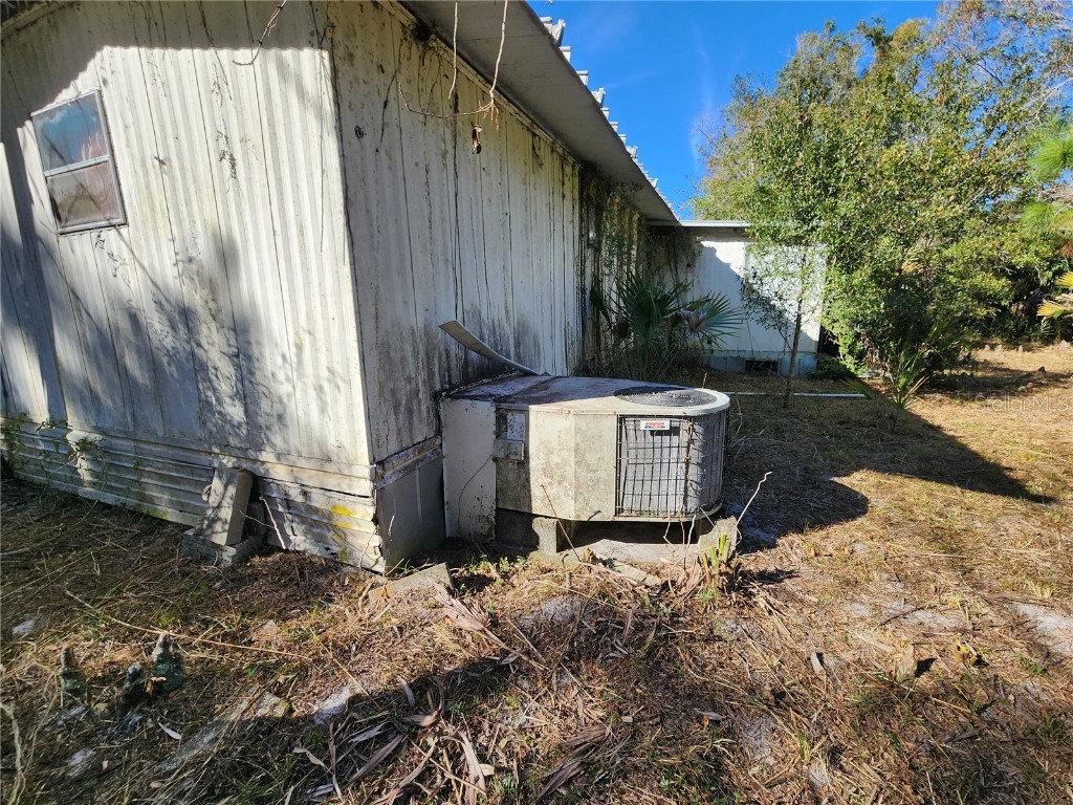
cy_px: 402
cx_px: 536
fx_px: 403
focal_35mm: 13
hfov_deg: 106.2
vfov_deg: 89.9
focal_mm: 2.2
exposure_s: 1/1058
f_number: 2.2
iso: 50
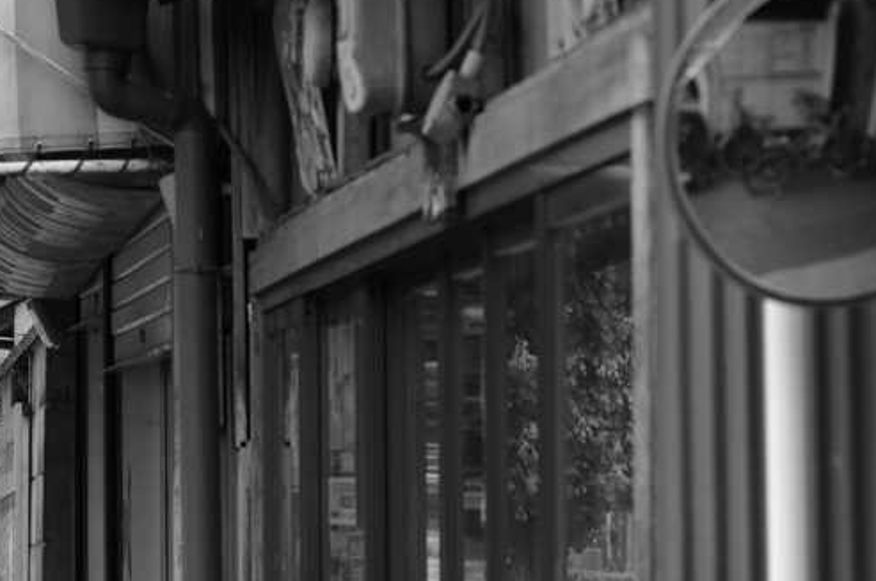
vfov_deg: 6.3
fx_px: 5296
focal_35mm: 218
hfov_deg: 9.4
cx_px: 46
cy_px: 249
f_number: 5
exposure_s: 1/160
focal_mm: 70
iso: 100
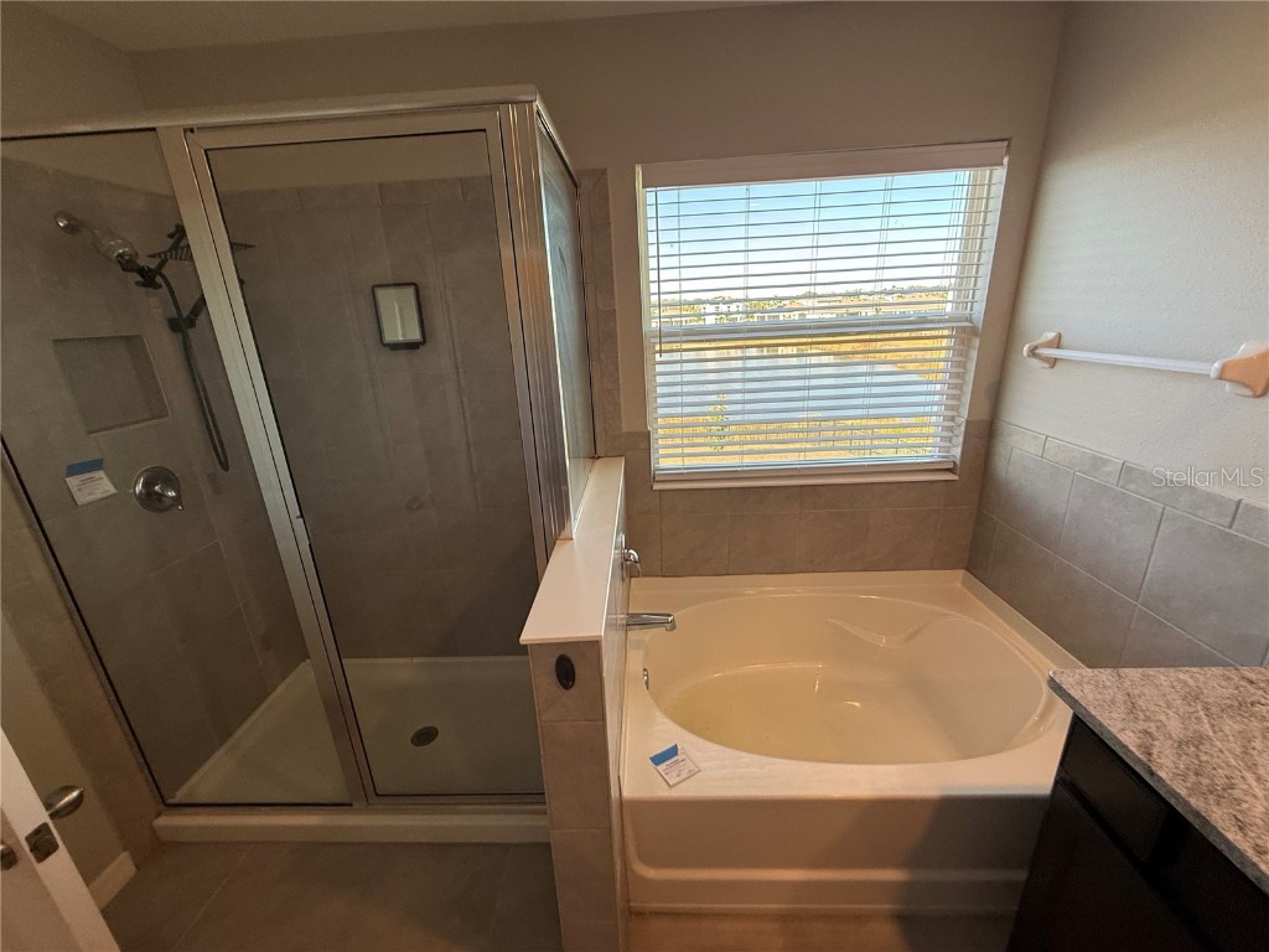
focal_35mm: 14
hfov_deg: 102.1
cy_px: 476
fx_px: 513
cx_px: 634
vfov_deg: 85.7
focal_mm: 2.22
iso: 80
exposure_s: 1/120
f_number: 2.2
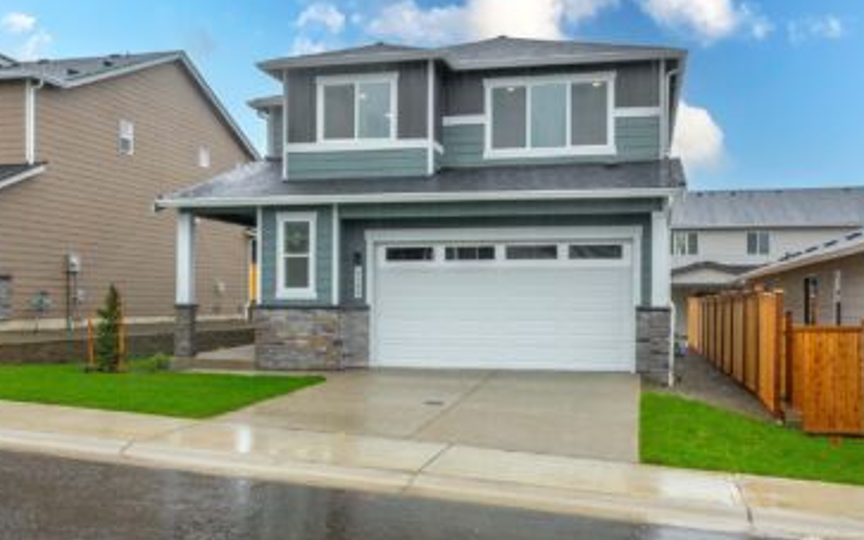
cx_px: 459
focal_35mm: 27
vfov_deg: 46.0
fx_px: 636
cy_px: 253
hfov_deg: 68.3
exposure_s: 1/30
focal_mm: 24
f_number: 7.1
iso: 100
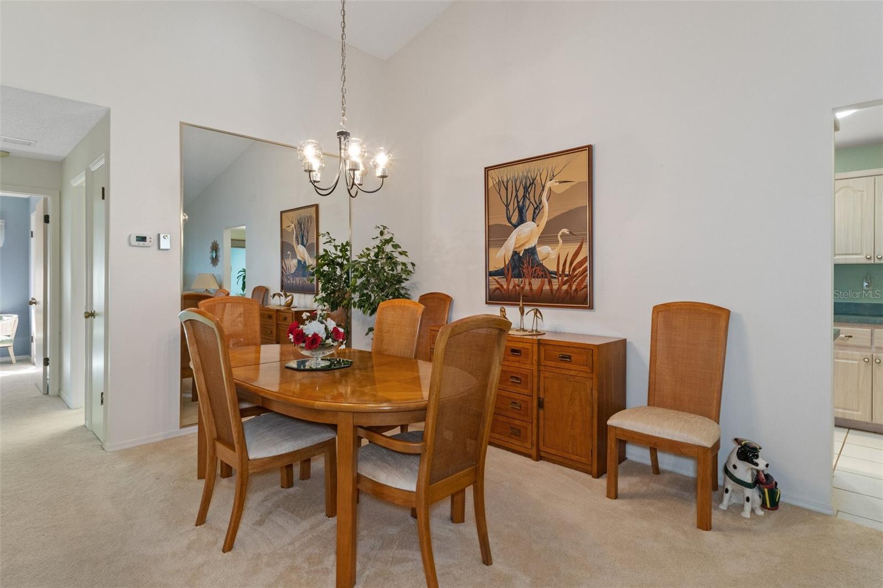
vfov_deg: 67.4
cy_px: 294
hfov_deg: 90.0
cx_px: 442
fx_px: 441
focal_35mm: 18
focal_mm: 12
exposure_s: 1
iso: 640
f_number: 8
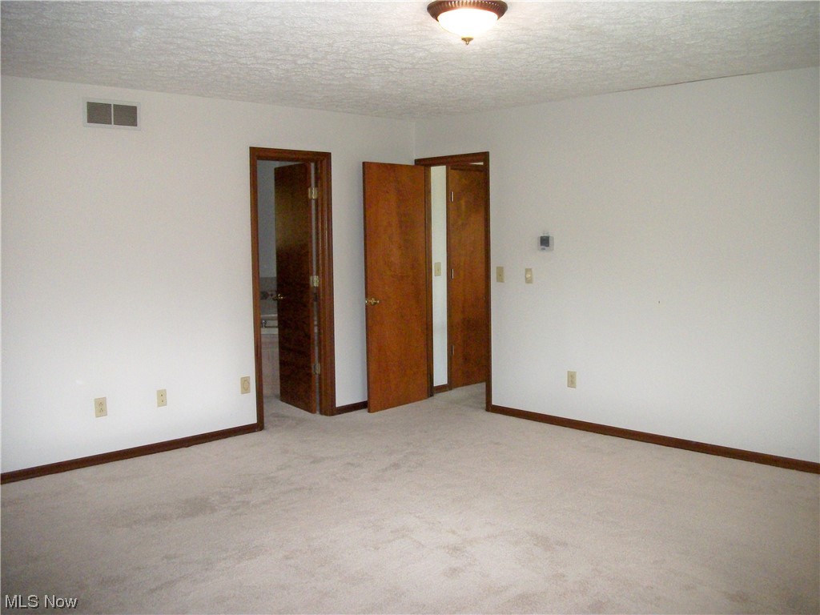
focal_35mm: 32
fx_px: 758
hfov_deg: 56.8
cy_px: 308
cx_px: 410
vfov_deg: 44.2
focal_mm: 5.7
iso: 250
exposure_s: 1/125
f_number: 2.9
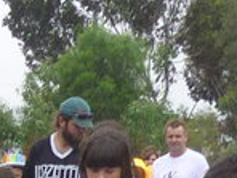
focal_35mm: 223
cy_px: 518
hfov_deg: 8.4
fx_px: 1527
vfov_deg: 6.2
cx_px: -253
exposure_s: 1/200
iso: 80
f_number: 2.8
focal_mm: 5.5
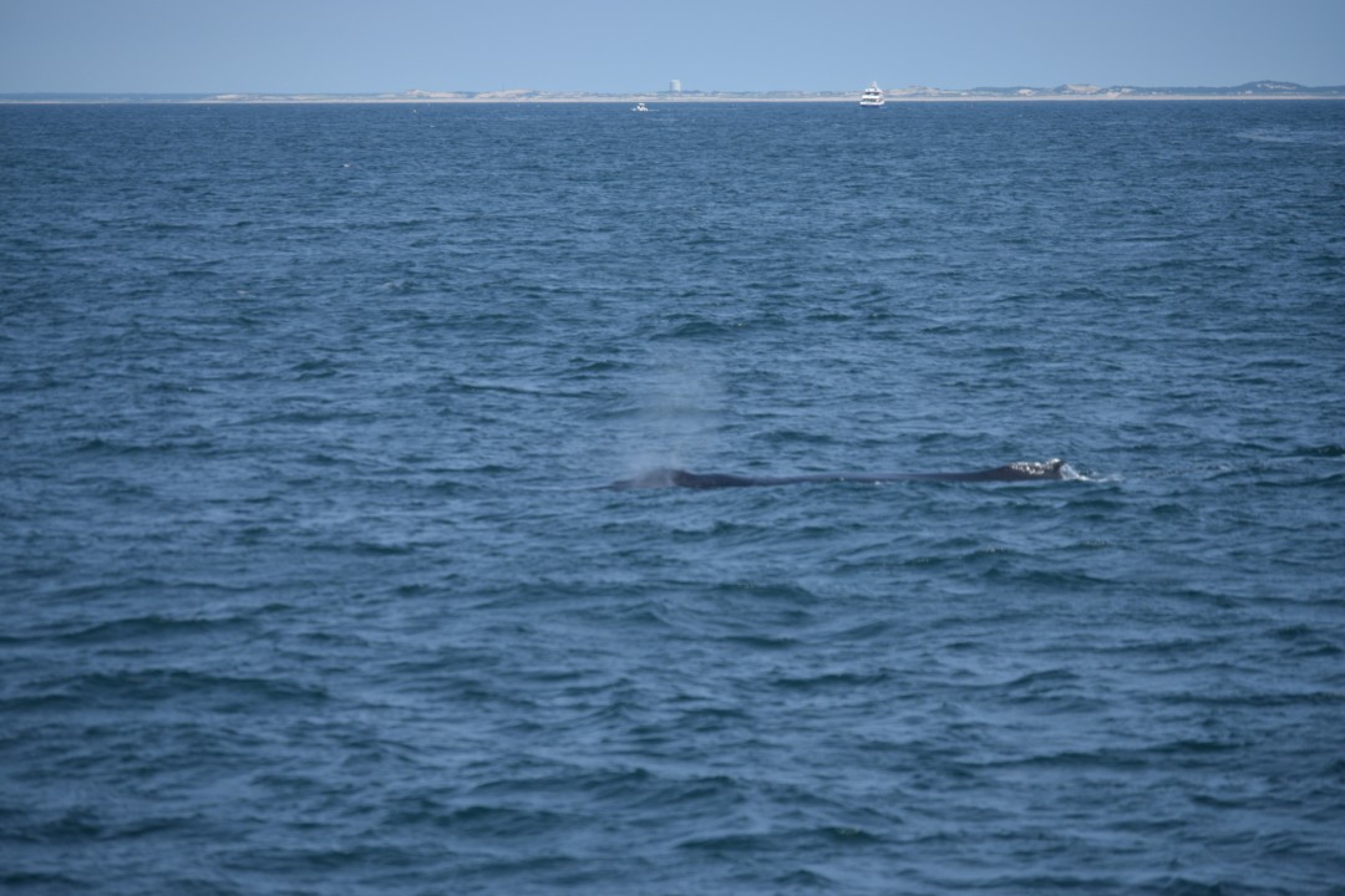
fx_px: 8686
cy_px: 448
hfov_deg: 8.9
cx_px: 672
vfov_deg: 5.9
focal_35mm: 232
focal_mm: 155
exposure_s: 1/1600
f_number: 5.6
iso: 200
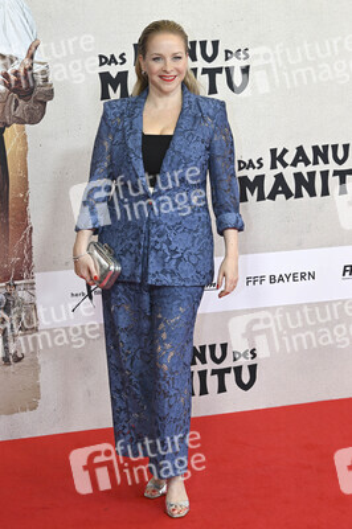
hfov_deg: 18.2
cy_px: 264
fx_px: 1102
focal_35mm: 75
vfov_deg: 27.0
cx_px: 176
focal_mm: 75
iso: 800
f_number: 5.6
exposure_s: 1/160
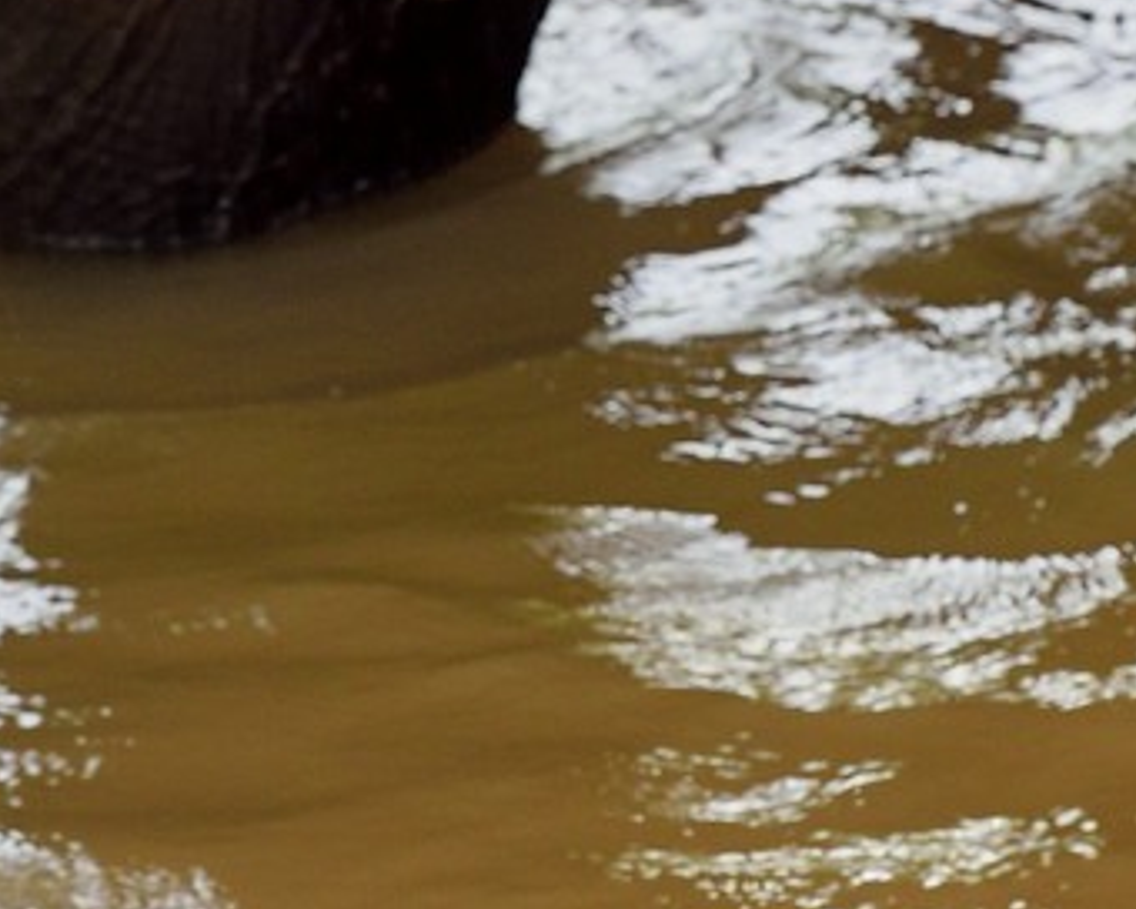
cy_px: -1654
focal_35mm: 552
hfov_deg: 3.5
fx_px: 18559
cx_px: 438
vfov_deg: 2.8
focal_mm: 125
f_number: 6.3
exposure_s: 1/200
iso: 800
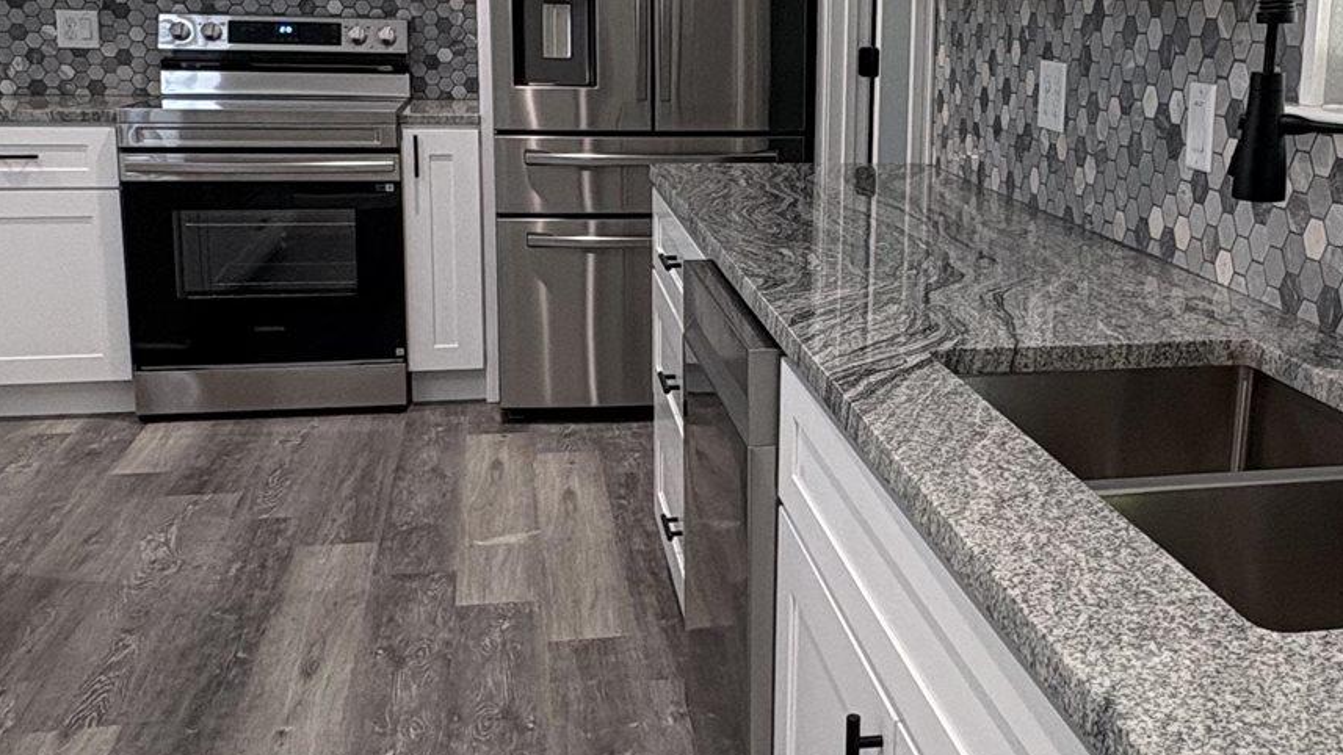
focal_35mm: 41
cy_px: 263
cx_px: 873
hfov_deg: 48.7
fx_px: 1460
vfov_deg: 28.8
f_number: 2.2
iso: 125
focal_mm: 2.22
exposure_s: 1/60
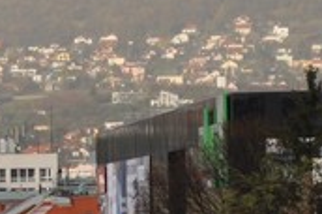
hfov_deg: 4.1
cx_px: -446
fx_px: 4383
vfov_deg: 2.8
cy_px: 158
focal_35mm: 491
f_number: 8
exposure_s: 1/250
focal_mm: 55
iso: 200
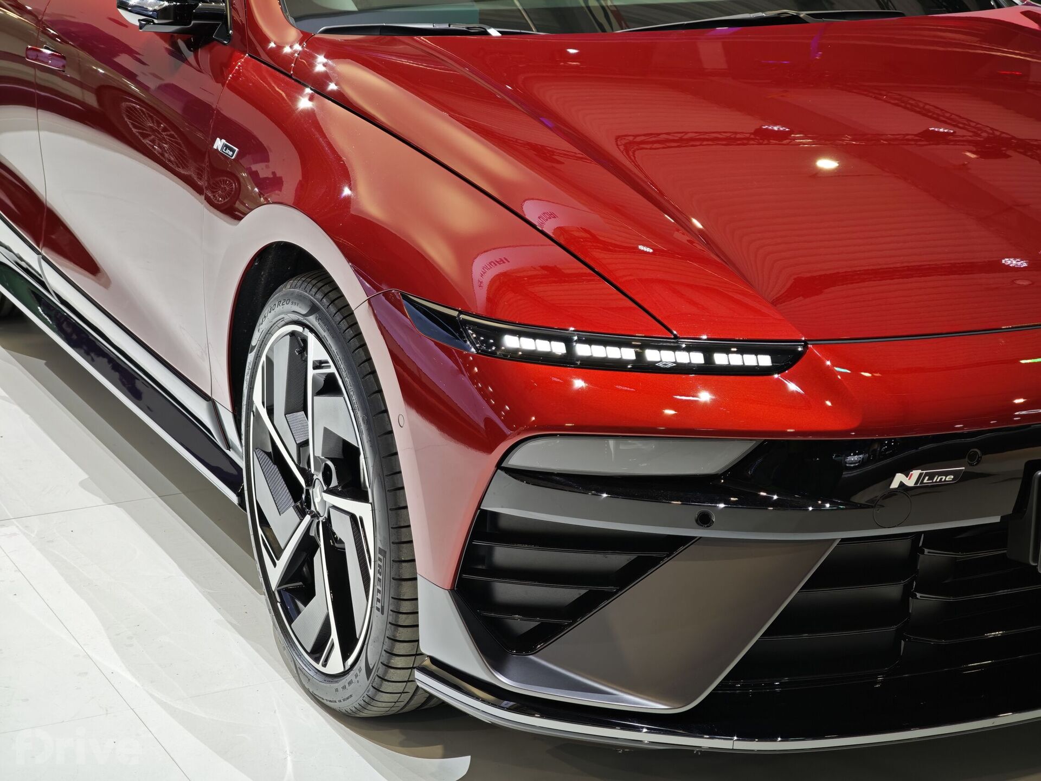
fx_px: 2105
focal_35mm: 70
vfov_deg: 21.0
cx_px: 520
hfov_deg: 27.8
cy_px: 390
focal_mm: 11.5
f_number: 1.8
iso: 80
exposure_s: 1/100
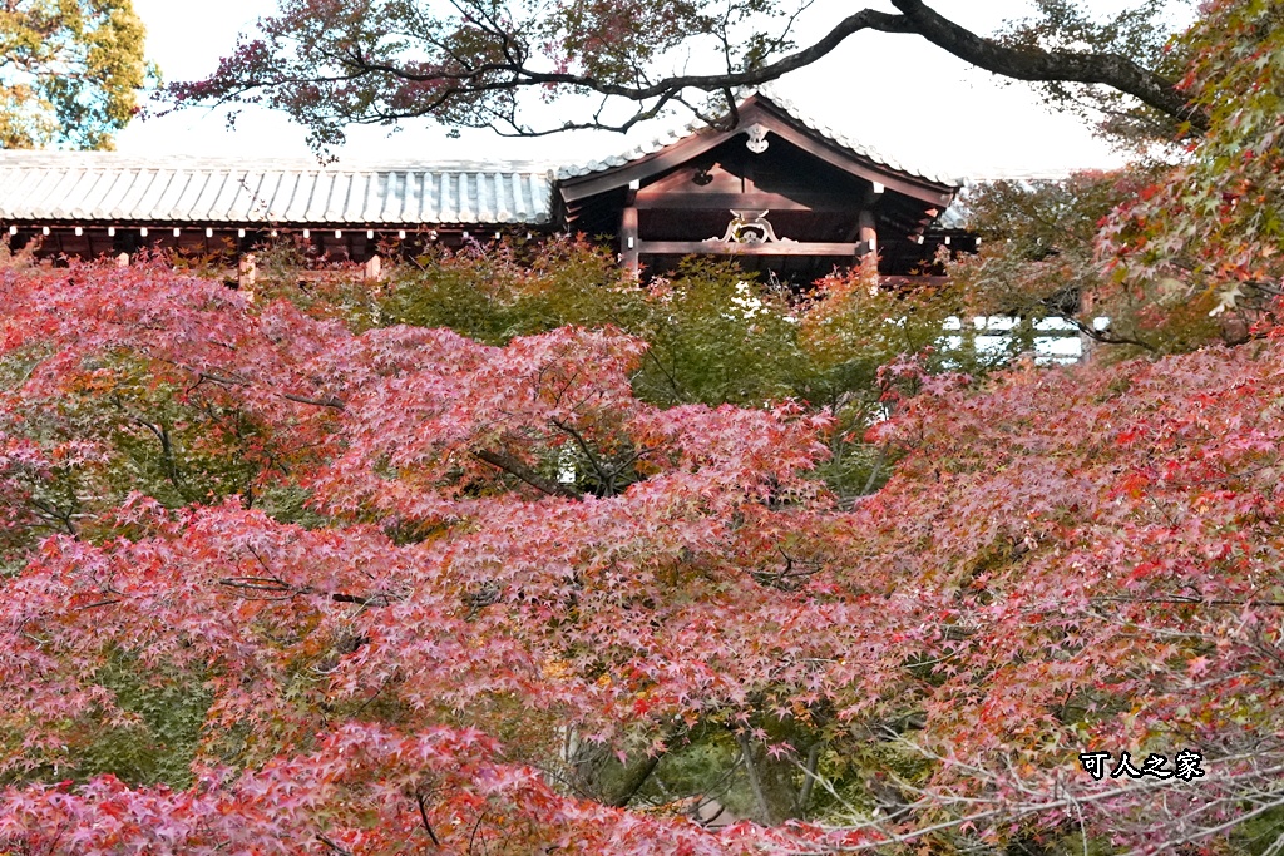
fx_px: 2176
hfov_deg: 32.9
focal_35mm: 61
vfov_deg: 22.3
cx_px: 642
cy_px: 428
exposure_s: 1/2000
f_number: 5.6
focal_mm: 40.7
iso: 5000
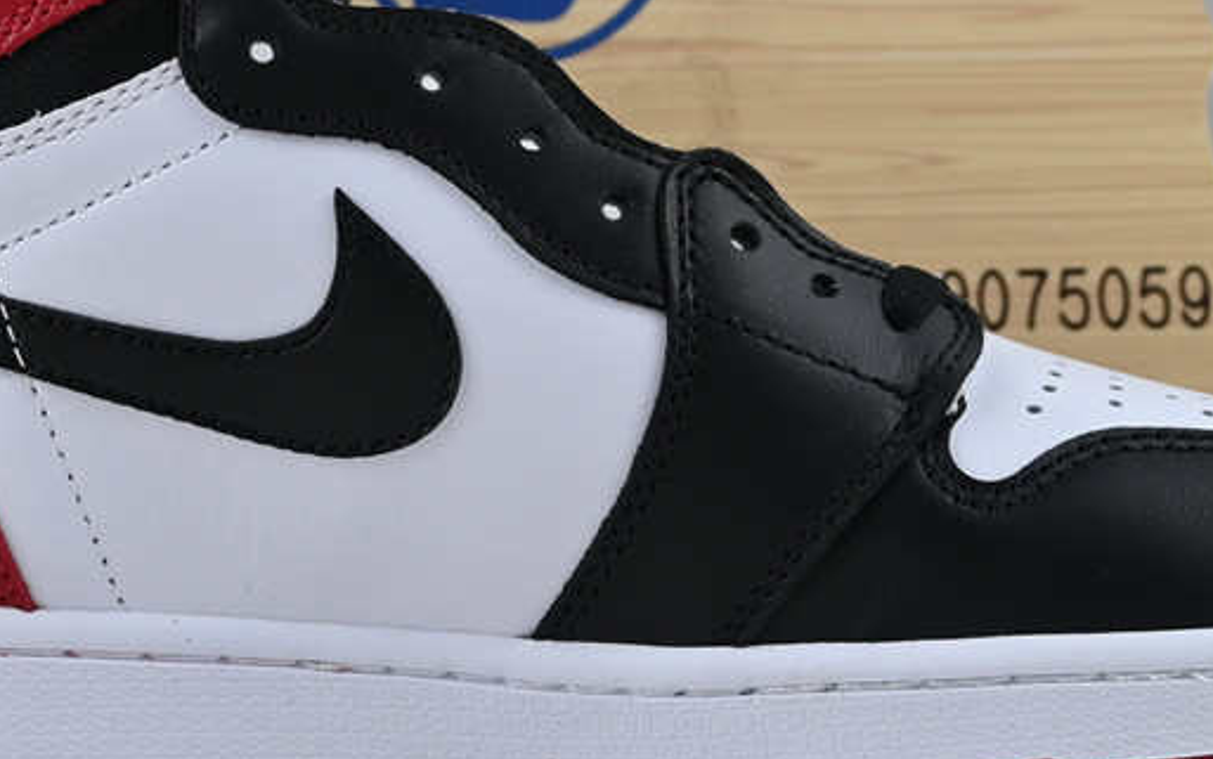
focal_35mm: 95
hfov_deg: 21.9
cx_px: 466
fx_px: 3135
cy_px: 298
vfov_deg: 13.8
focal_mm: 26.5
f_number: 4.5
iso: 100
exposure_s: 1/100
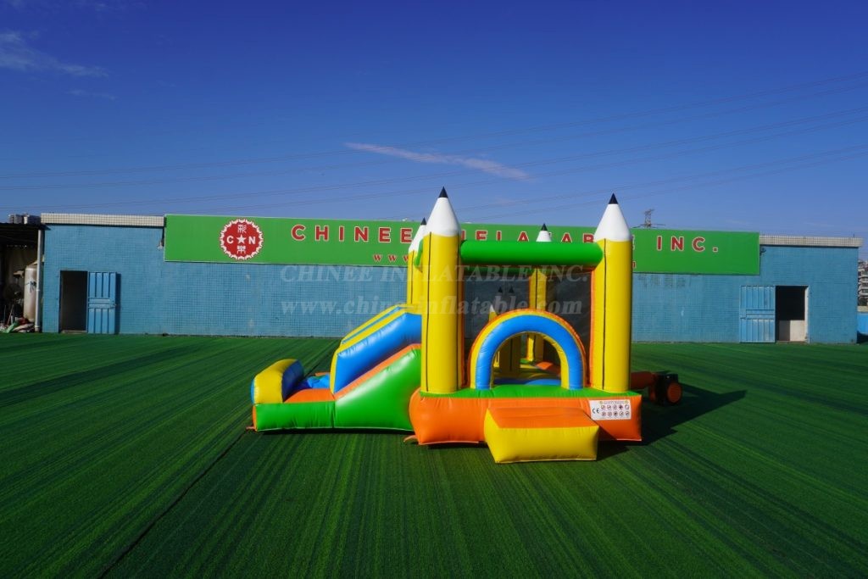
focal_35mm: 24
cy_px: 290
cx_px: 434
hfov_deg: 73.7
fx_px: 579
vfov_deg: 53.1
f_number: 10
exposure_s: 1/320
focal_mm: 16
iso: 100
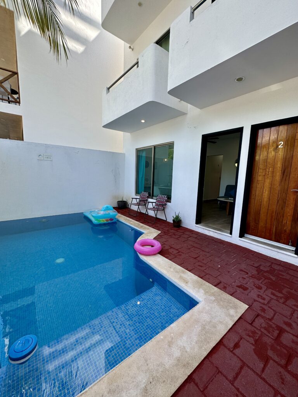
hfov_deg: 85.7
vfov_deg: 102.1
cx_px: 149
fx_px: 161
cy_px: 198
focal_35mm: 14
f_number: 2.2
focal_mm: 2.22
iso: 40
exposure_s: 1/277
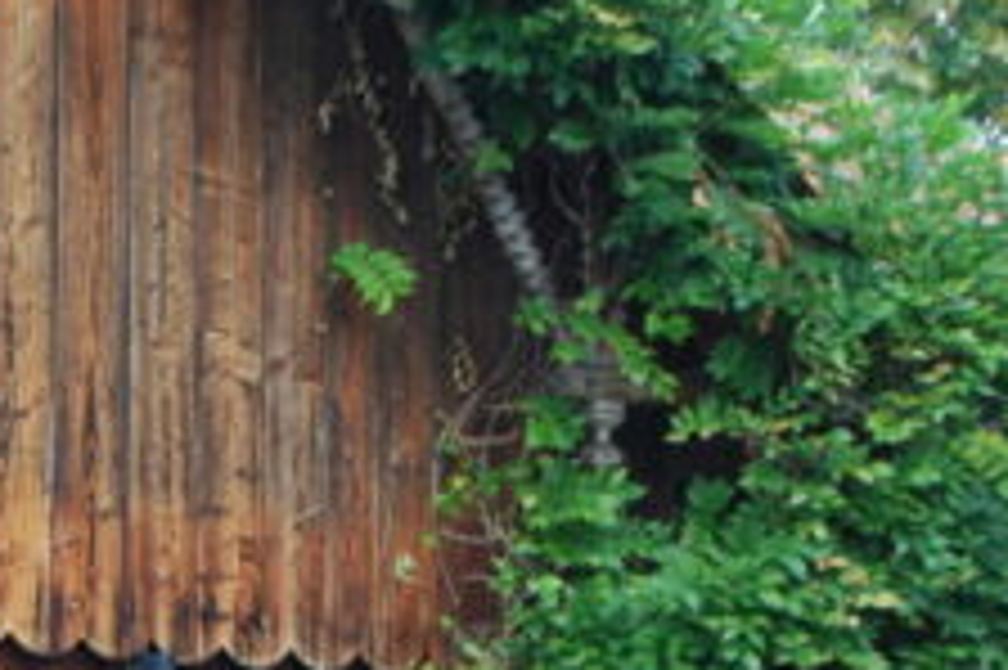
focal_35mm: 185
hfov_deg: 10.8
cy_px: 495
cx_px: -423
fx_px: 5176
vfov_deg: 7.4
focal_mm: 36
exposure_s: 1/125
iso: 200
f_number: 5.6
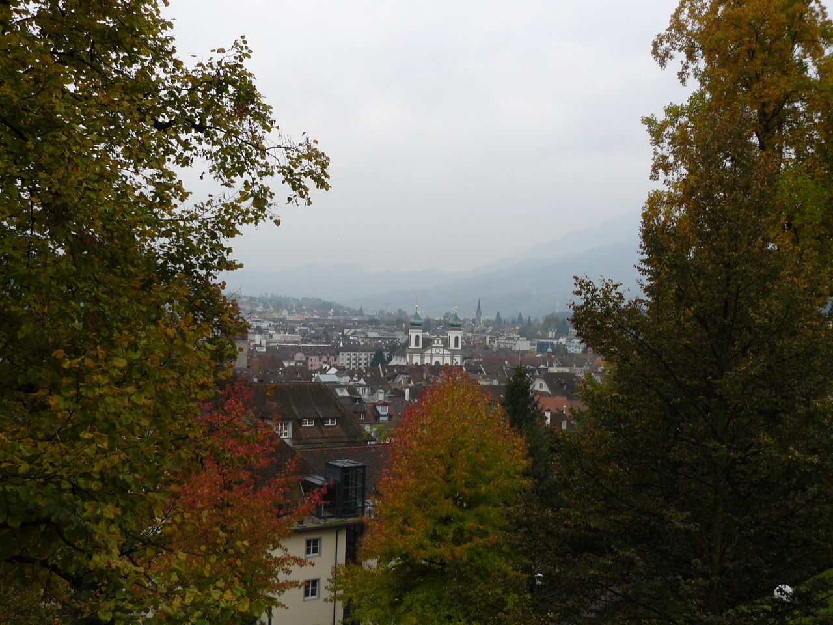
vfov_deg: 39.7
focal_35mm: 36
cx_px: 416
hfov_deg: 51.4
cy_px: 312
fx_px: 866
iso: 100
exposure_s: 1/100
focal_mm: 6
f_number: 3.2
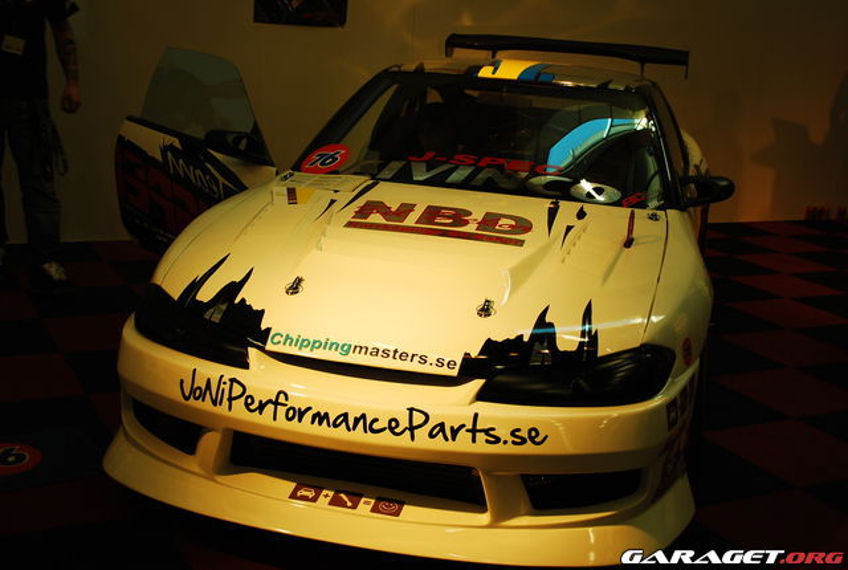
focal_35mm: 45
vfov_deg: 30.0
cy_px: 285
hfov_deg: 43.5
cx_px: 424
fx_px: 1062
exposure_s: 1/30
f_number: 4.8
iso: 100
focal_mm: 30
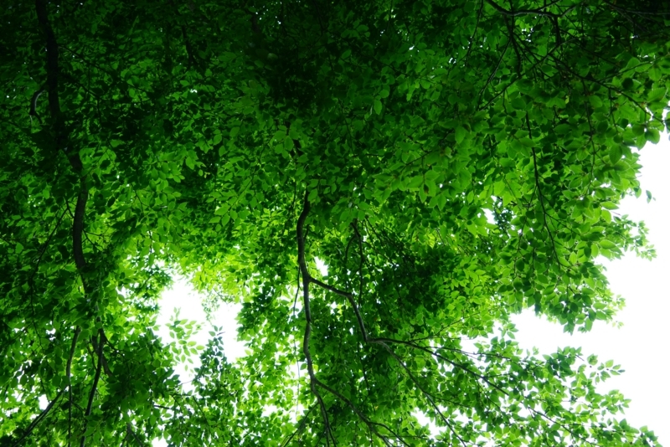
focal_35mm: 30
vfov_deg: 43.6
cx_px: 335
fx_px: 559
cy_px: 224
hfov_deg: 61.9
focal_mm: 30
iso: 125
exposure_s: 1/60
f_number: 4
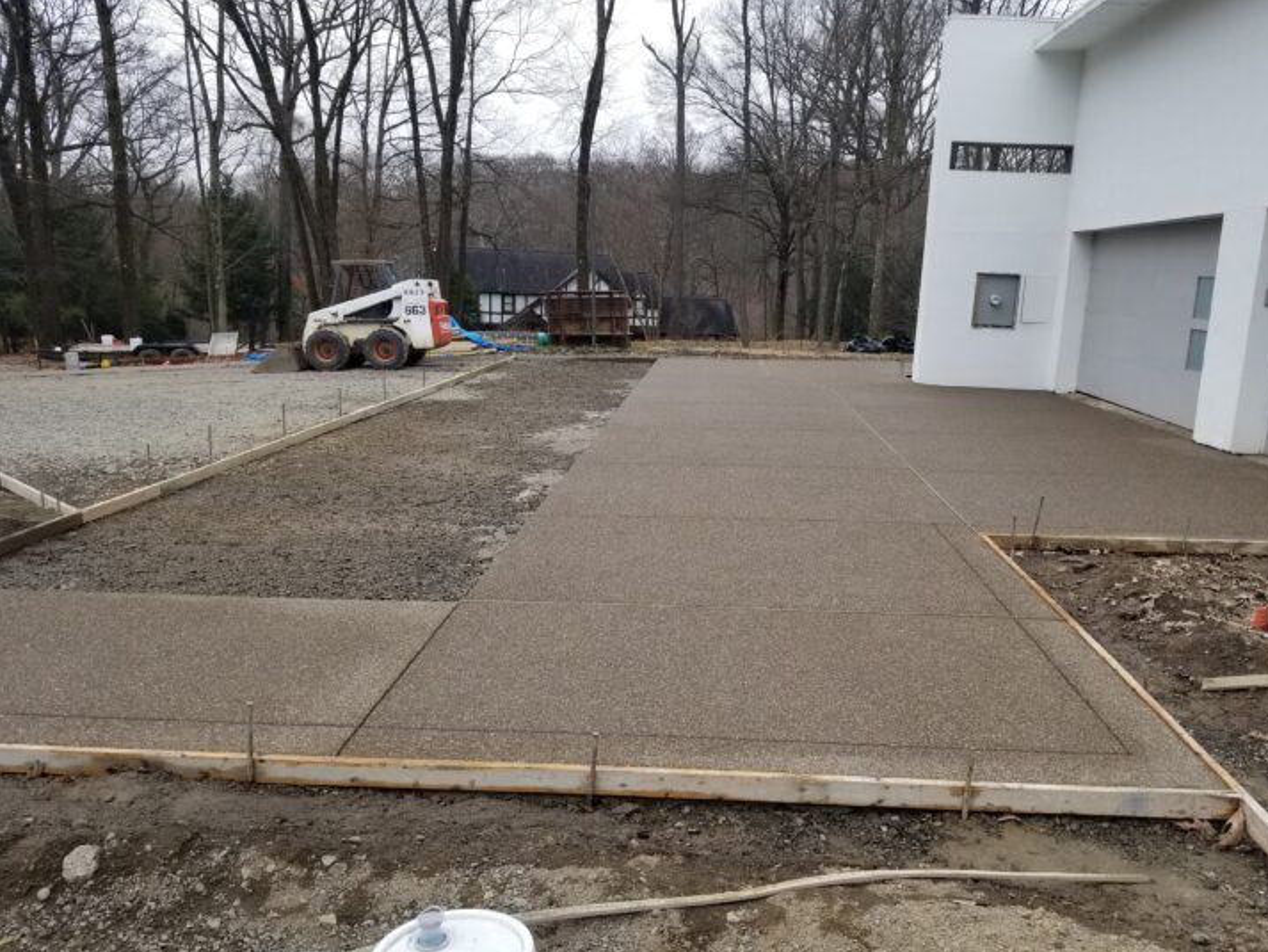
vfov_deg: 49.7
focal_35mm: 28
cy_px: 496
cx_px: 681
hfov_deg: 63.4
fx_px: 1026
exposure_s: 1/228
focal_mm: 4.3
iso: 50
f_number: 1.7
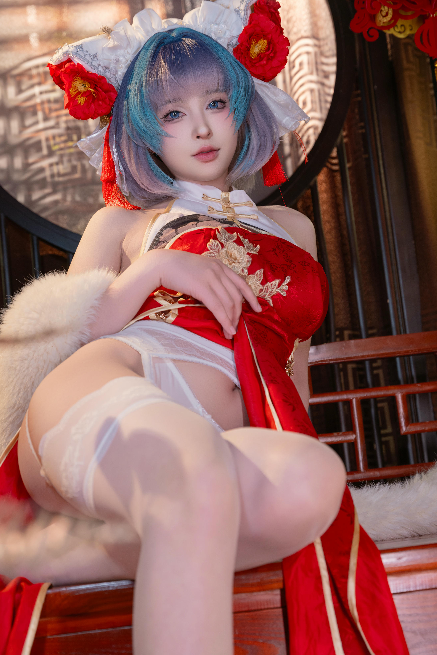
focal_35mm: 68
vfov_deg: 29.8
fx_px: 1231
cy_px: 328
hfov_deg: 20.1
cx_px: 213
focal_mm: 55.5
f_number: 4
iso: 500
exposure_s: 1/60
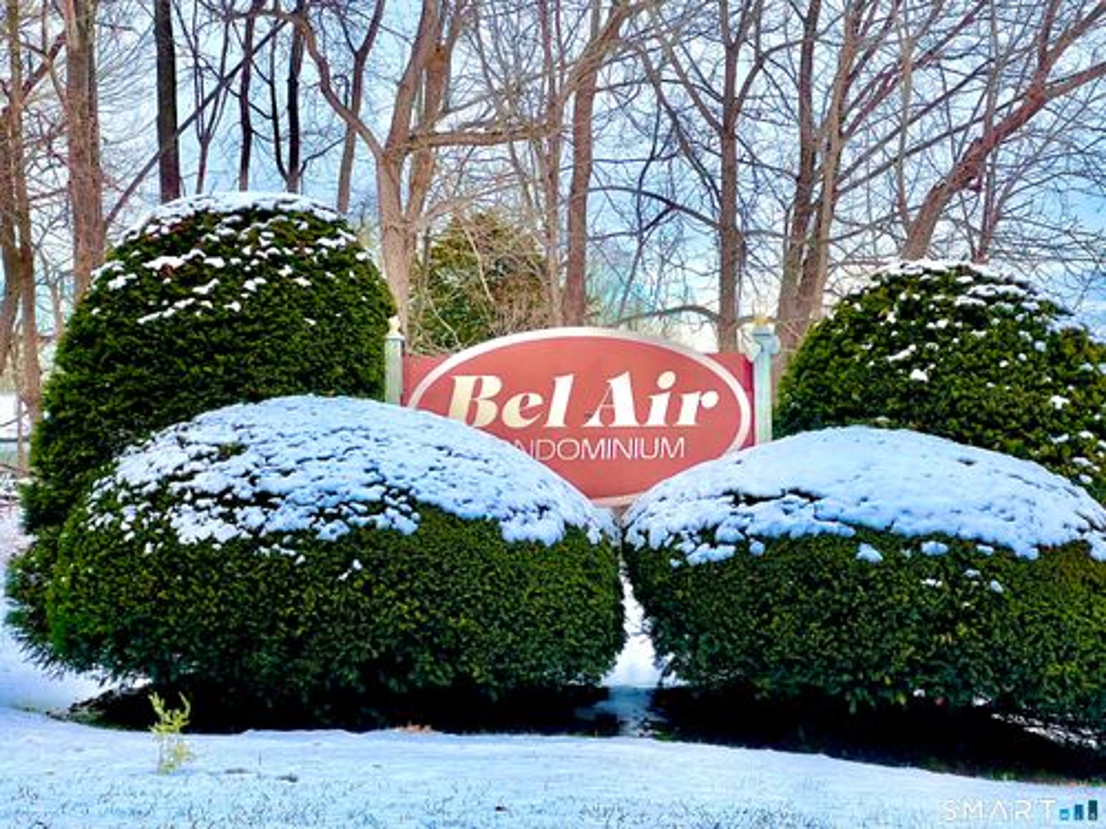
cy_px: 414
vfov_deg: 19.1
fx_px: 2460
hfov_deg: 25.3
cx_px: 553
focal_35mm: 77
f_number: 2.8
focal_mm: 9
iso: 32
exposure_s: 1/99
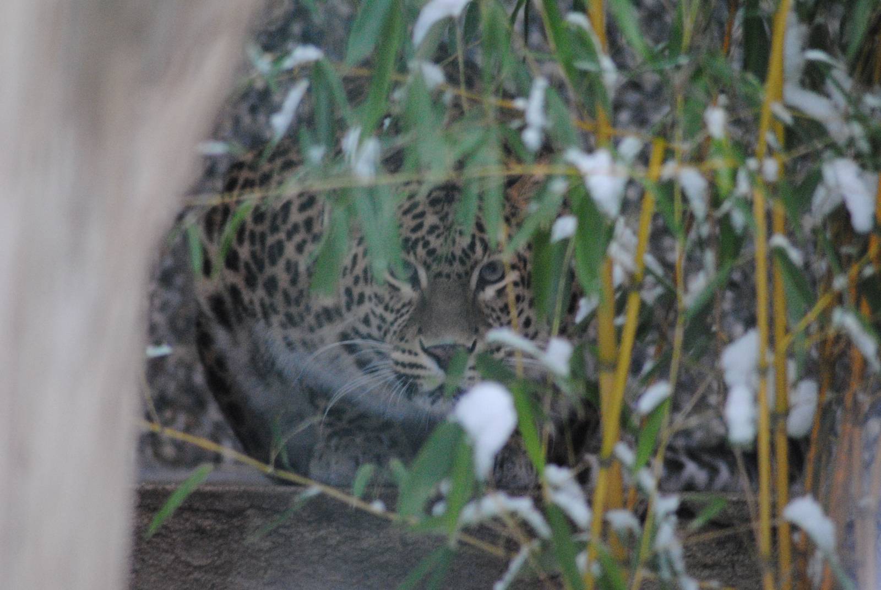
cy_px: 295
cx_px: 440
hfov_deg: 4.6
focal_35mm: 450
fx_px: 11025
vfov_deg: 3.1
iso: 1600
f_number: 5.6
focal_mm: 300
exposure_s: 1/160
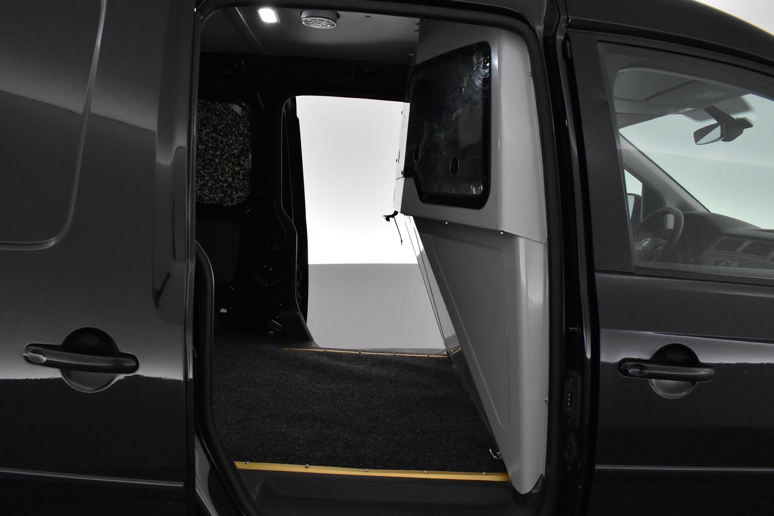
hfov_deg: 67.4
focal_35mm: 27
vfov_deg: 47.9
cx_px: 387
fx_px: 581
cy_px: 258
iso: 3200
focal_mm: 18
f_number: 5.6
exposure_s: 1/125
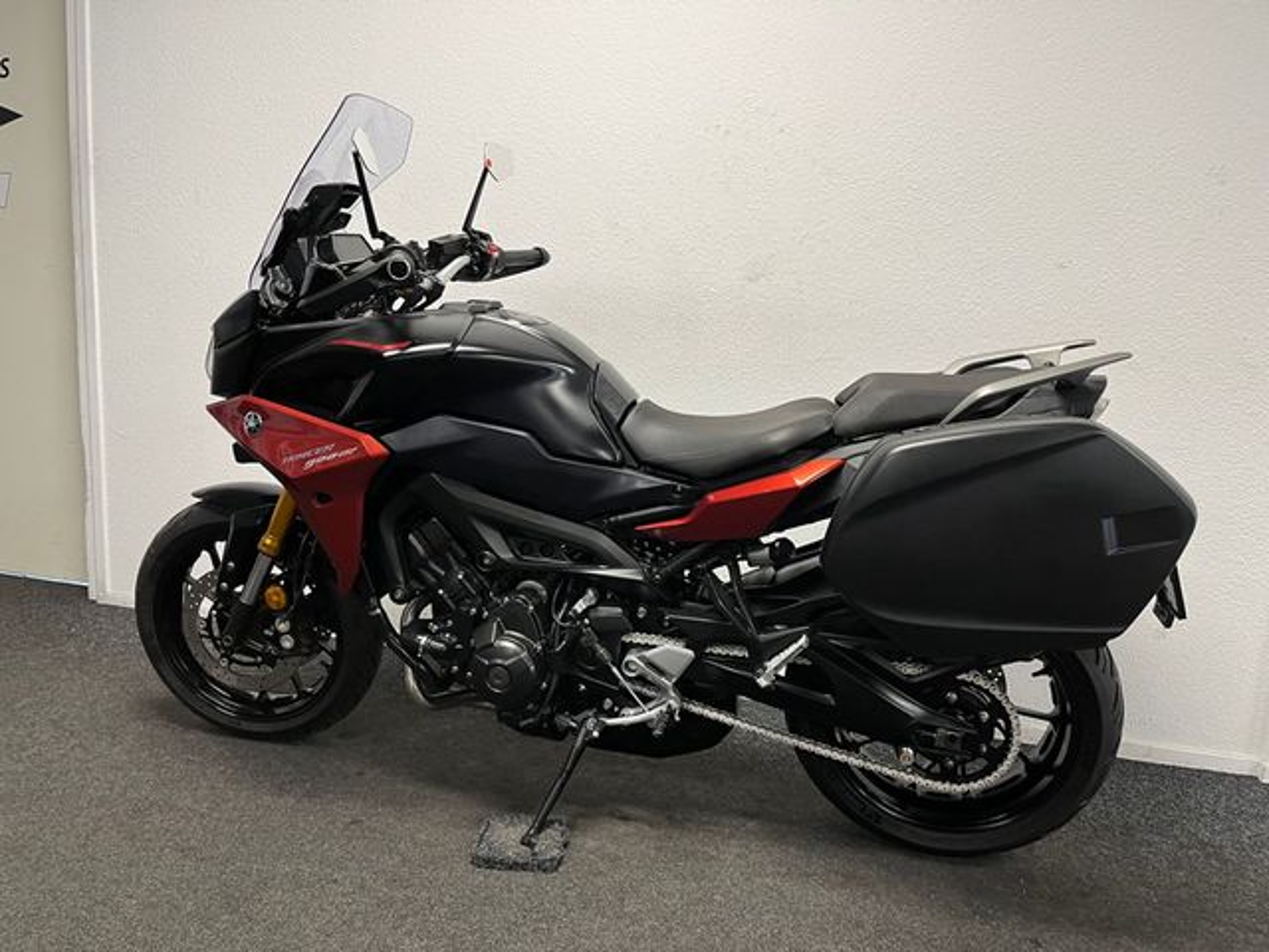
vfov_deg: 53.1
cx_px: 634
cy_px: 476
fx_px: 953
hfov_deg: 67.3
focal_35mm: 26
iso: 80
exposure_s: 1/50
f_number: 1.6
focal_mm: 5.1
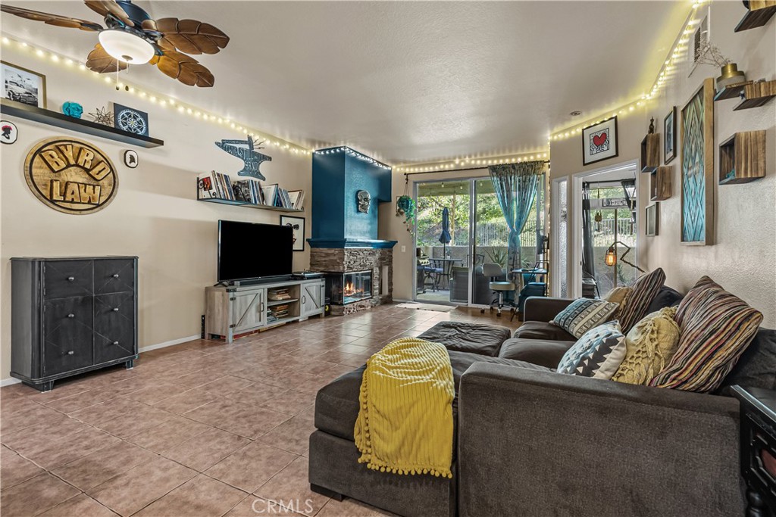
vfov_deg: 73.8
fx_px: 345
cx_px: 388
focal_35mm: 16
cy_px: 258
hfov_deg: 96.7
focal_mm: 16
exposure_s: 1/1.25
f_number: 8
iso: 640
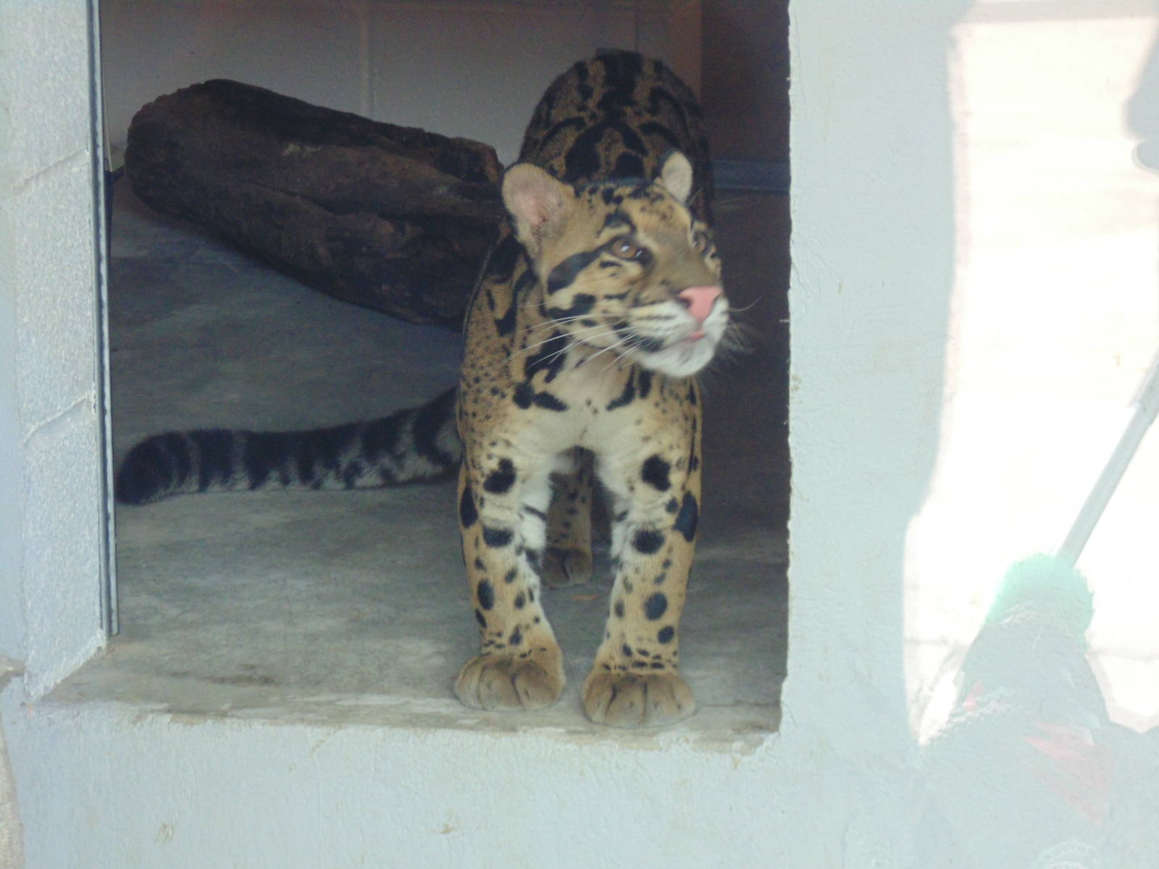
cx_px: 580
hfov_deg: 12.7
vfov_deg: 9.6
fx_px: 5190
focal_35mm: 155
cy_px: 434
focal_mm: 27.8
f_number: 5.2
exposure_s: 1/30
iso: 200
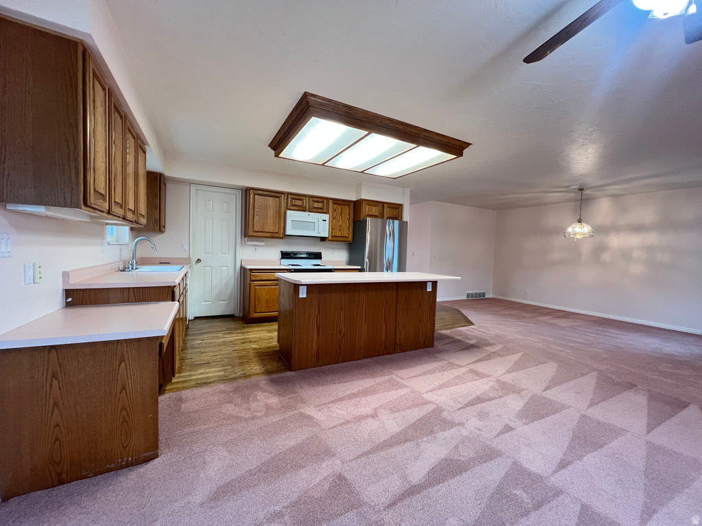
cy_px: 263
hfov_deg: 106.2
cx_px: 351
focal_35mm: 13
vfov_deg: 89.9
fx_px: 264
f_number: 1.8
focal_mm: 1.57
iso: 250
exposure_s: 1/120
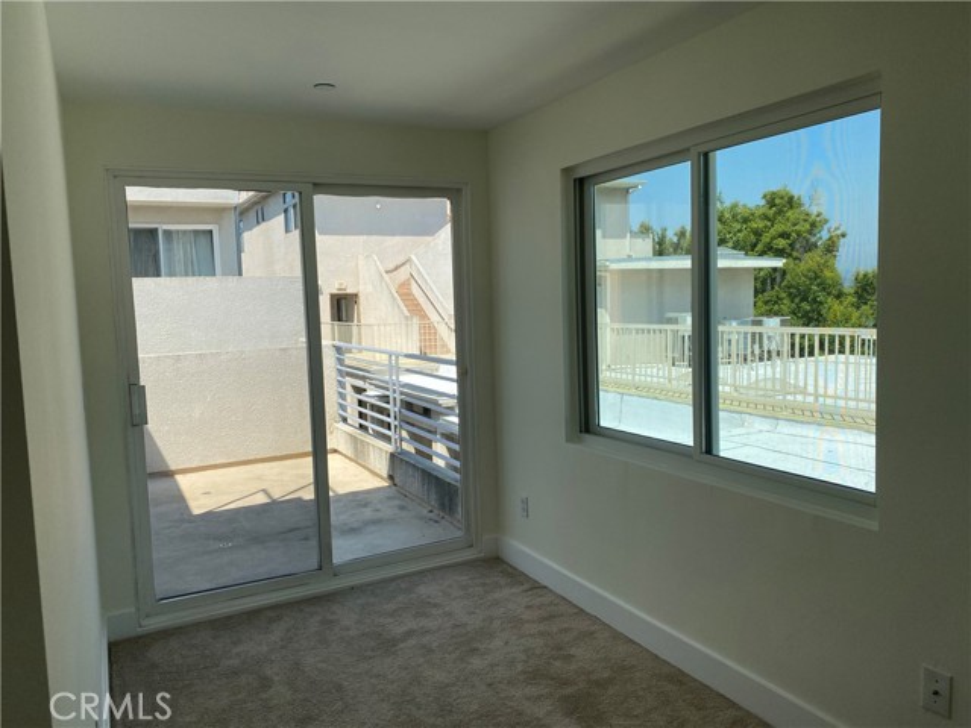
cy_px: 364
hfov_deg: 67.3
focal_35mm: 26
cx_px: 486
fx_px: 729
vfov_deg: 53.1
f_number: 1.8
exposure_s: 1/1585
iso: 32
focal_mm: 4.25
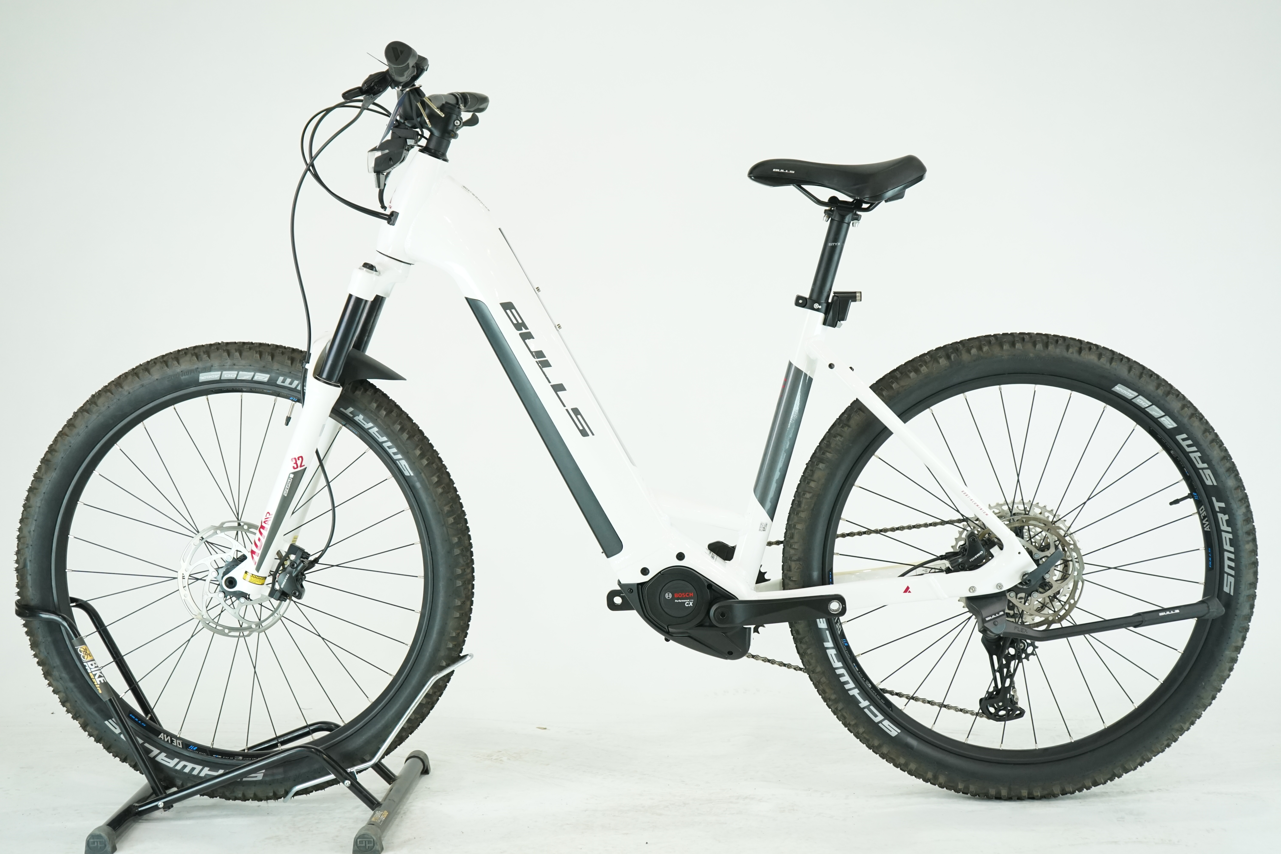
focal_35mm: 53
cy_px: 427
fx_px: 1886
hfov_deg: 37.5
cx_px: 640
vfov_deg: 25.5
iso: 1600
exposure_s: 1/200
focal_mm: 53
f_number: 5.6
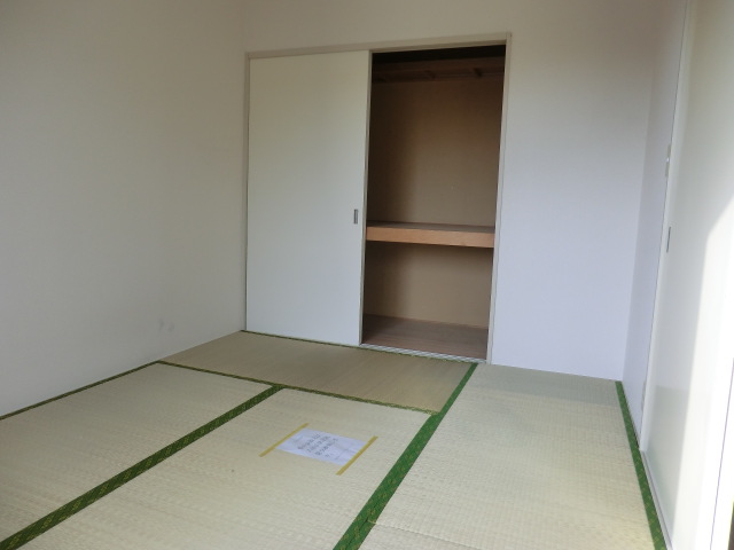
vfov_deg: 56.8
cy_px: 275
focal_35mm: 24
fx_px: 509
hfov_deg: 71.6
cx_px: 367
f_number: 3.2
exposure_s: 1/80
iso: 80
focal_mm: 4.3
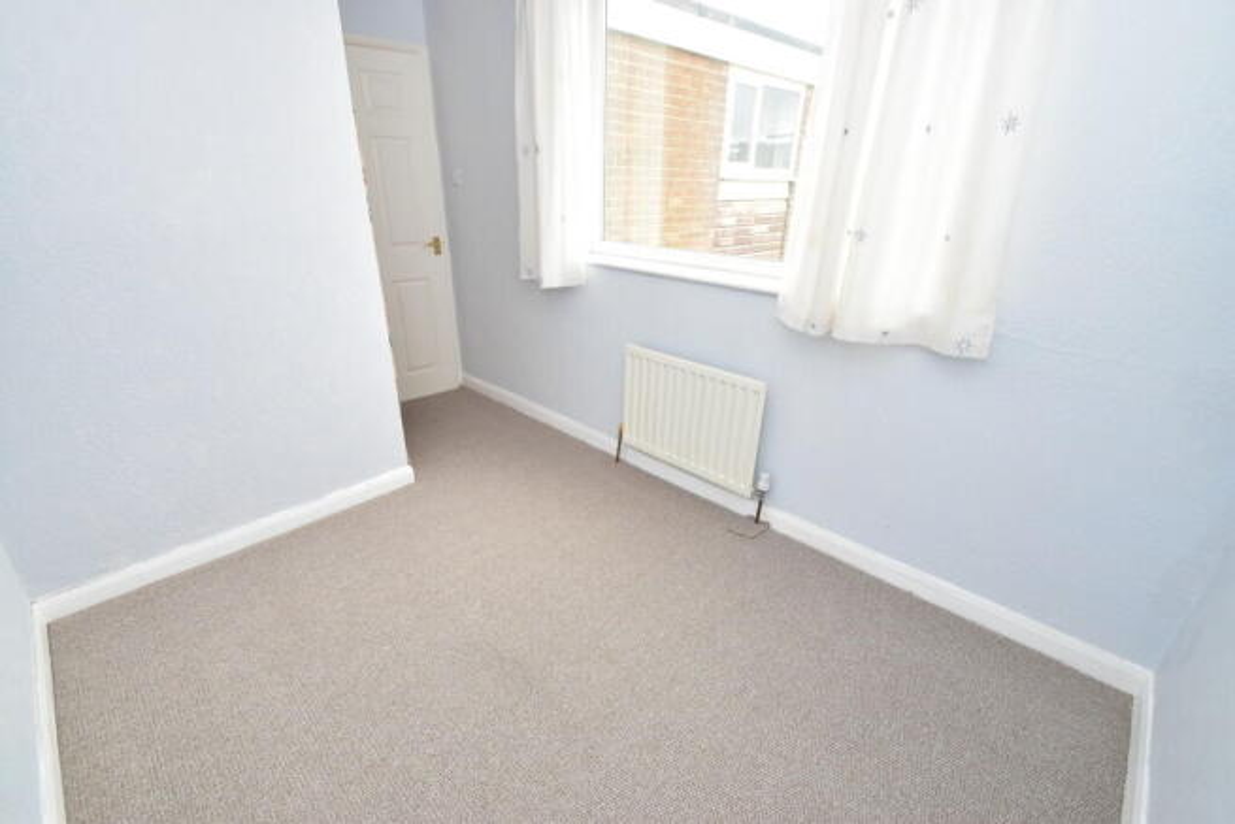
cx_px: 618
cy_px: 412
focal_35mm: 15
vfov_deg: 77.4
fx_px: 515
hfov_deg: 100.4
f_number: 9
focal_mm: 10
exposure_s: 1/100
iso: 800
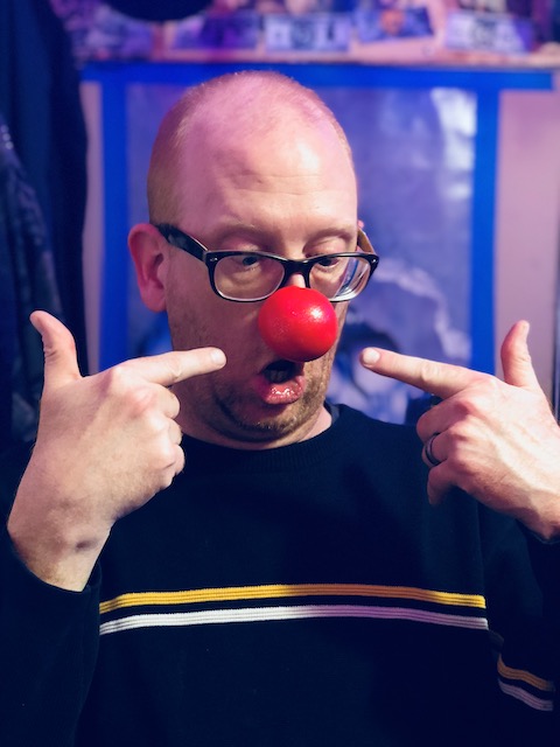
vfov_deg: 36.8
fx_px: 1122
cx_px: 280
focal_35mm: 52
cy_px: 374
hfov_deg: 28.0
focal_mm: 6
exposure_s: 1/11
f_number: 2.4
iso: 160
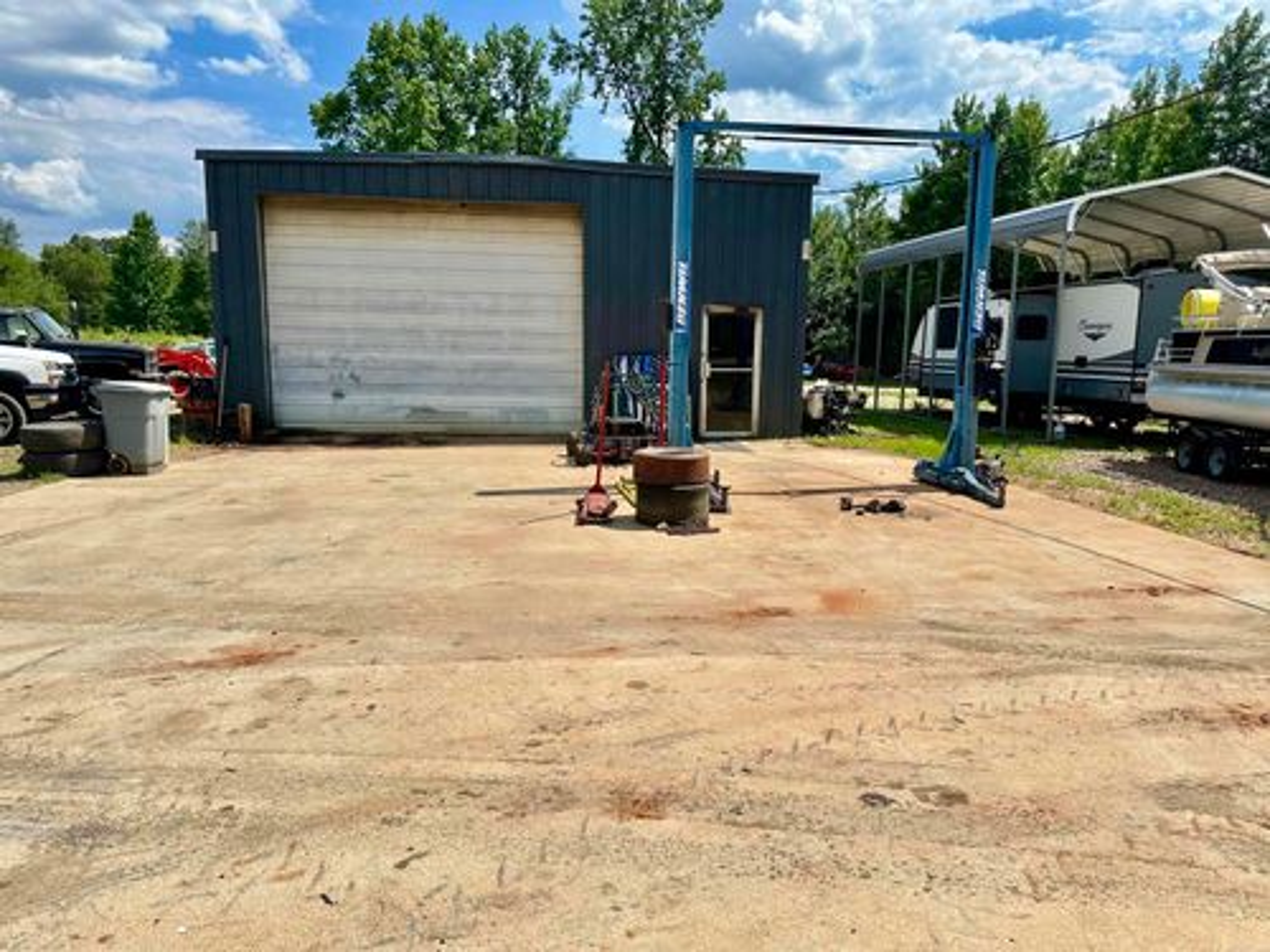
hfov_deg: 71.6
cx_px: 635
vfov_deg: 56.8
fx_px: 881
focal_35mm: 24
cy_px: 476
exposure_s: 1/7042
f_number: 1.78
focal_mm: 6.86
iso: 80
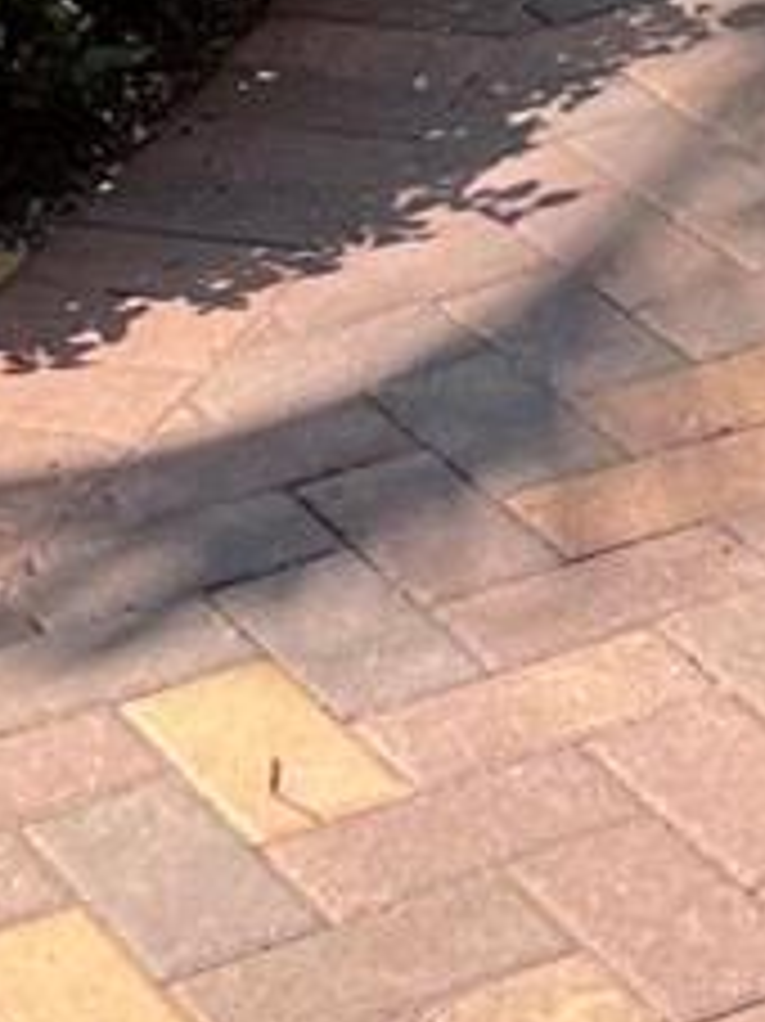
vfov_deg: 9.4
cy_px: -1837
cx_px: 1314
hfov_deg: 8.2
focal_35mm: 176
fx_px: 5191
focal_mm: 4.2
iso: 32
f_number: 1.6
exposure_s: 1/1147
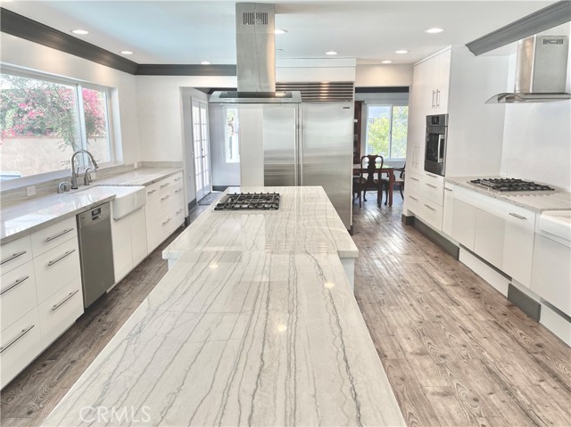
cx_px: 286
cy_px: 214
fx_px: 429
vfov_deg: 53.0
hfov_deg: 67.3
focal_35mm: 26
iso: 32
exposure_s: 1/120
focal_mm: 4.2
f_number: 1.6
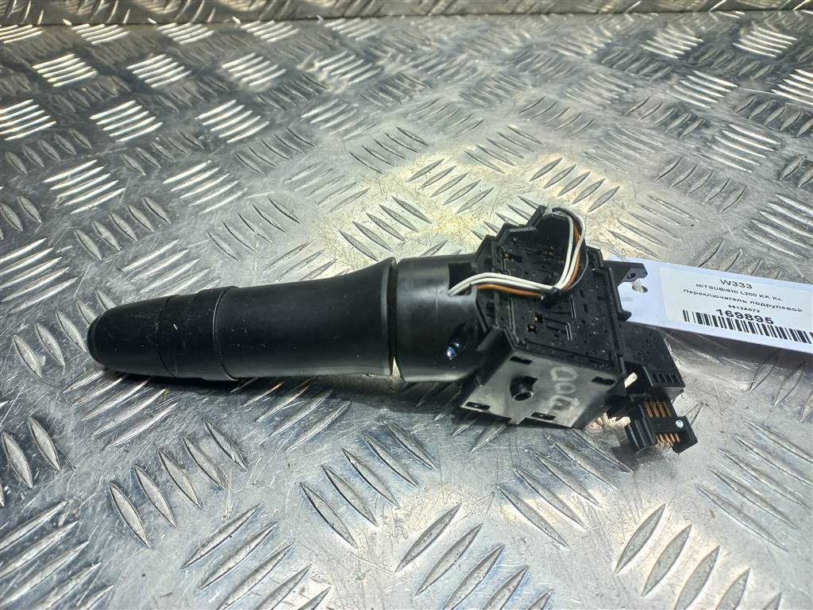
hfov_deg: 69.4
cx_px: 406
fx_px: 587
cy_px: 305
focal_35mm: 25
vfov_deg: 54.9
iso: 40
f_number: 1.8
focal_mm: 4.6
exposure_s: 1/50
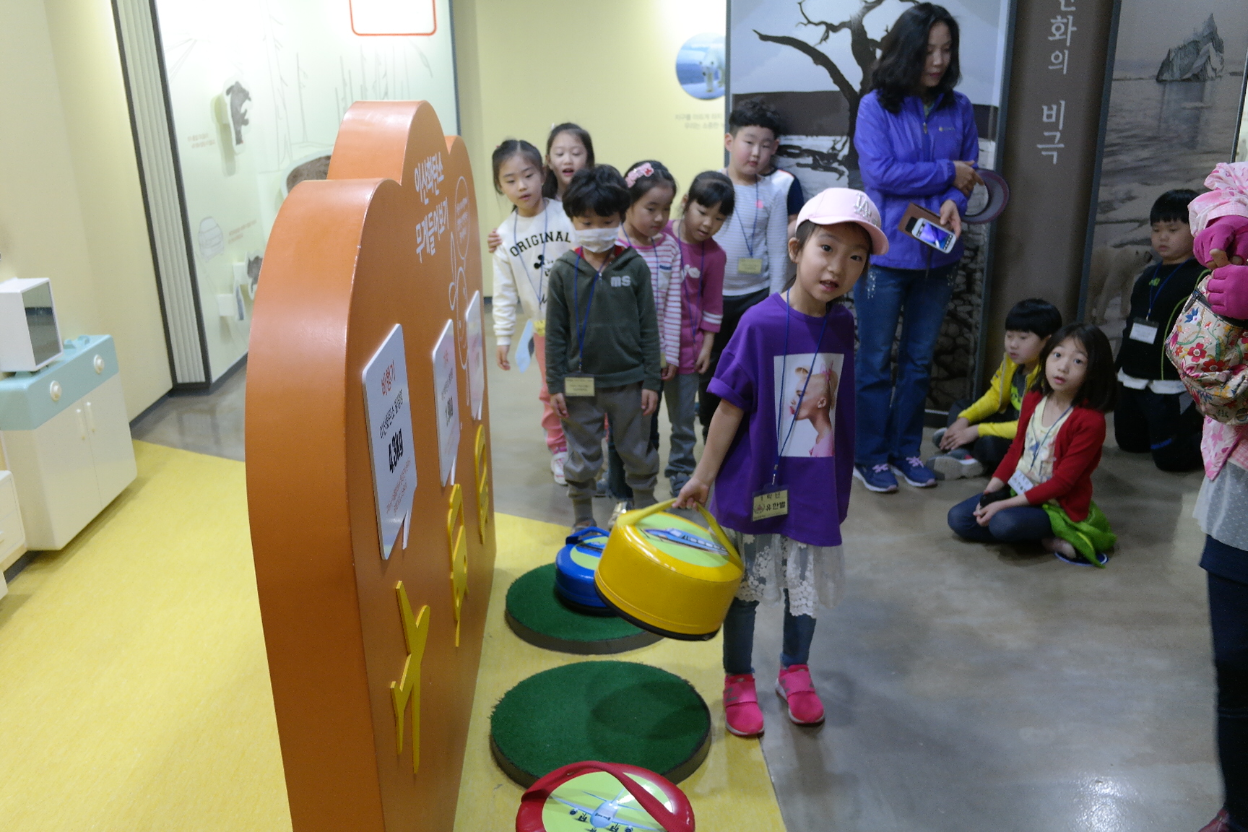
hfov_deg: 61.9
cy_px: 416
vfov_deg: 43.6
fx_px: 1040
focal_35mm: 30
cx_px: 624
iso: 800
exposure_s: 1/40
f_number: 3.5
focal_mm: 20
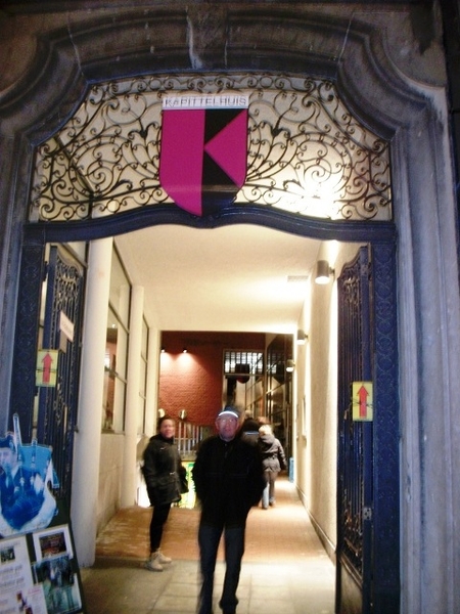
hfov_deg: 44.2
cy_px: 307
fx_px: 567
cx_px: 230
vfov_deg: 56.8
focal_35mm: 32
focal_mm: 5.7
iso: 160
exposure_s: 1/2.5
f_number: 2.9
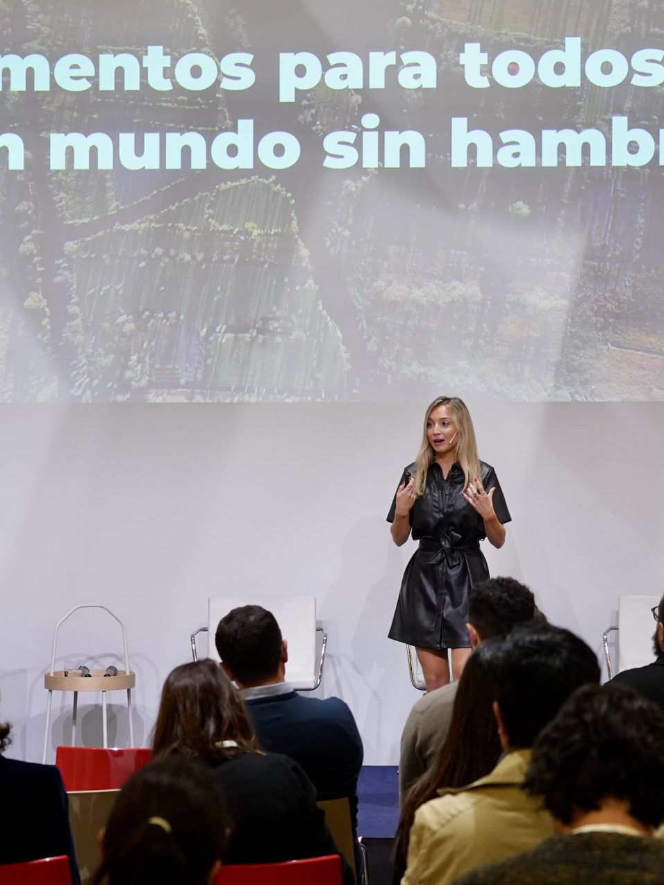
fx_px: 1815
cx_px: 310
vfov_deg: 27.4
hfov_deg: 20.7
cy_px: 442
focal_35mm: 71
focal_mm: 49
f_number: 4
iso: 3200
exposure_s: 1/125
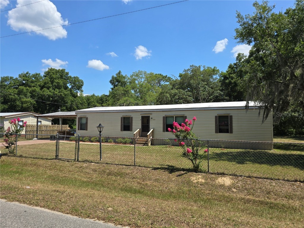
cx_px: 152
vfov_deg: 58.9
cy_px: 114
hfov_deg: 73.9
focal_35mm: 23
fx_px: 202
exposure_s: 1/786
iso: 12
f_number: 1.7
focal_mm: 6.3
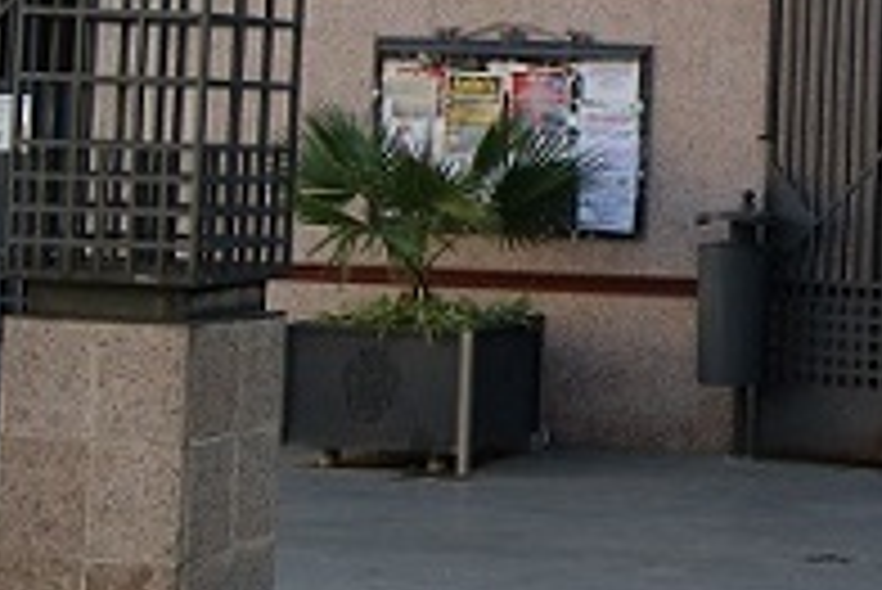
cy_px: -50
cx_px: 1181
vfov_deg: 12.8
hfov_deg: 18.0
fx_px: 2574
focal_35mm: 105
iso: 100
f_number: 8
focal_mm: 26
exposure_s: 1/60
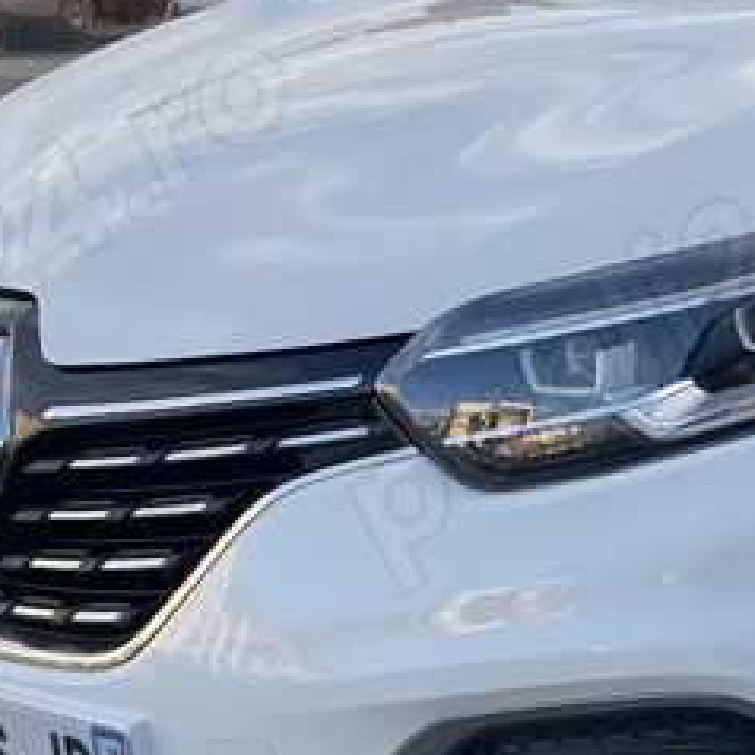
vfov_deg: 18.7
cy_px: 355
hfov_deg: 17.2
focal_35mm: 93
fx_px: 2295
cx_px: 1056
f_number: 1.6
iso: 32
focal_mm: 5.1
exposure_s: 1/602
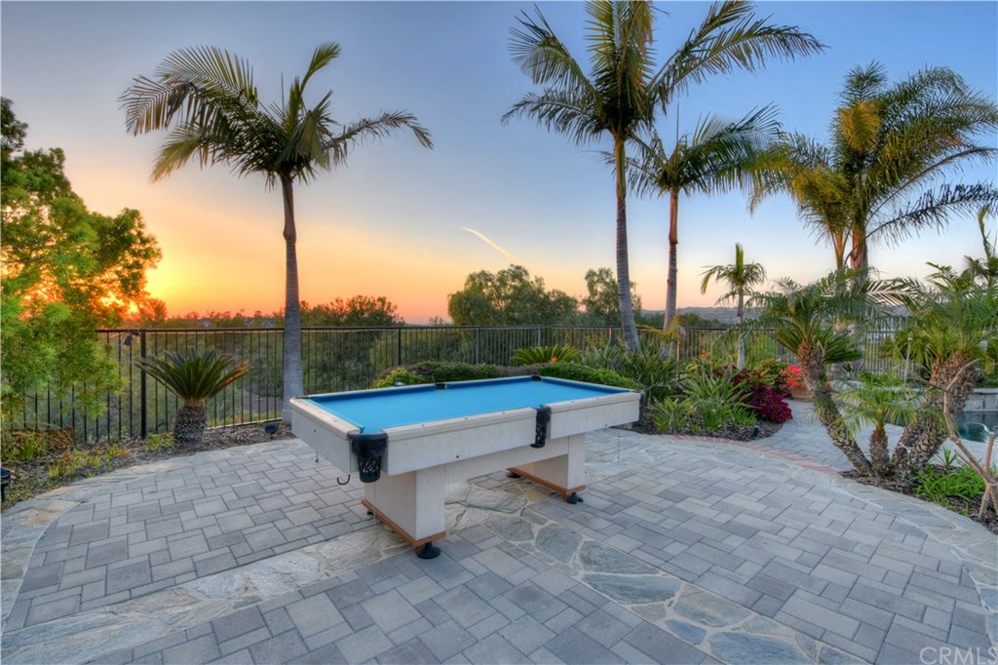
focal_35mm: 15
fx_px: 416
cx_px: 499
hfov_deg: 100.4
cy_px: 332
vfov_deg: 77.3
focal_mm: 10
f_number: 9
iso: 320
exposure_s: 1/60
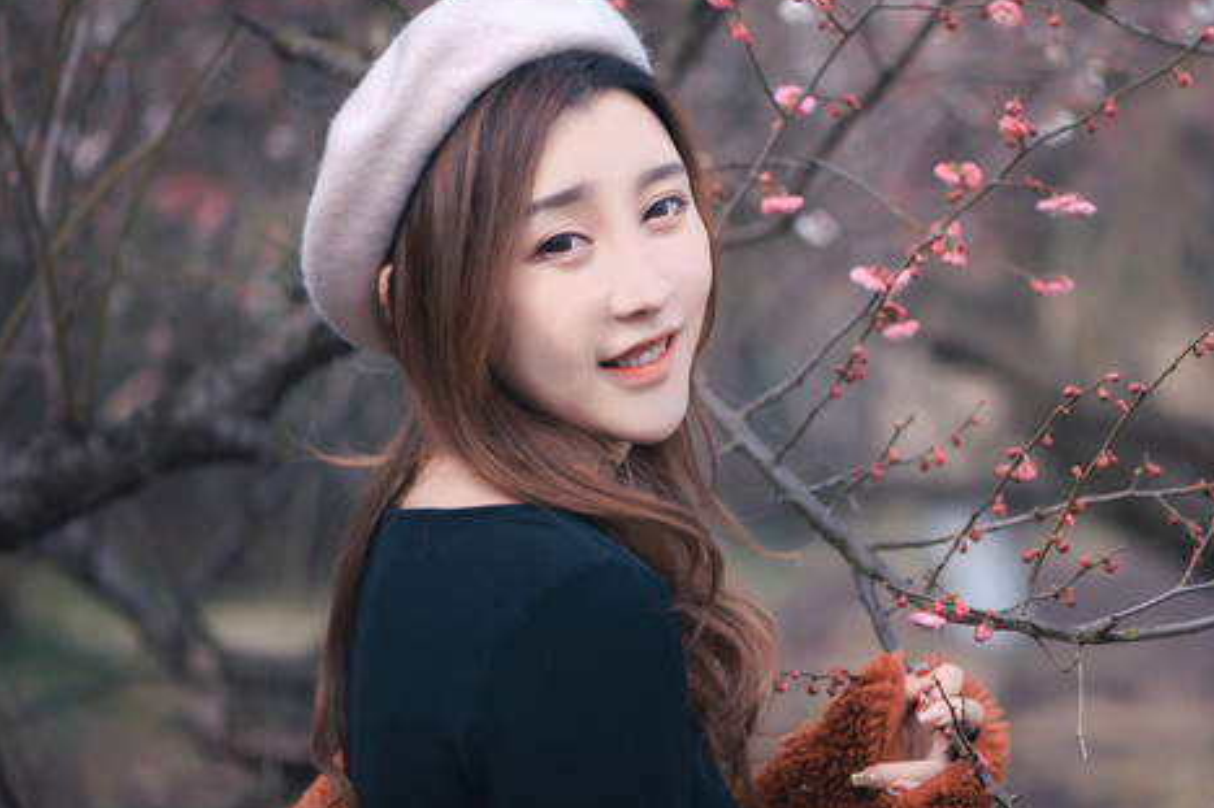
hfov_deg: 14.2
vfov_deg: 9.5
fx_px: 4854
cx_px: 764
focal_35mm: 144
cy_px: 352
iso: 100
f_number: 2.8
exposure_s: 1/250
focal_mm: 105
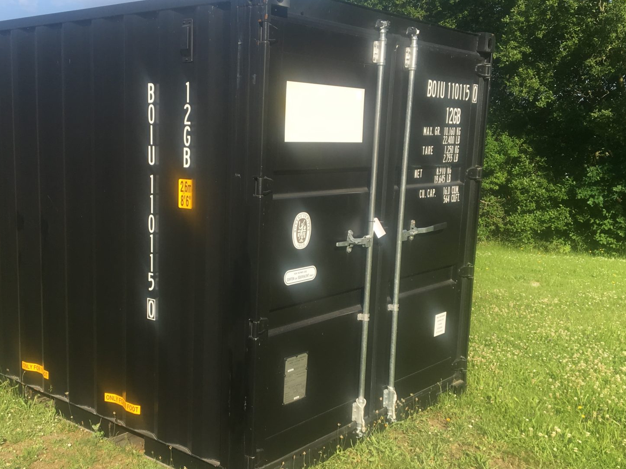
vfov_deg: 35.1
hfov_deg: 45.4
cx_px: 235
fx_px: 741
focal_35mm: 41
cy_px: 268
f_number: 2.2
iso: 25
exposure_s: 1/894
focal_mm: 4.15
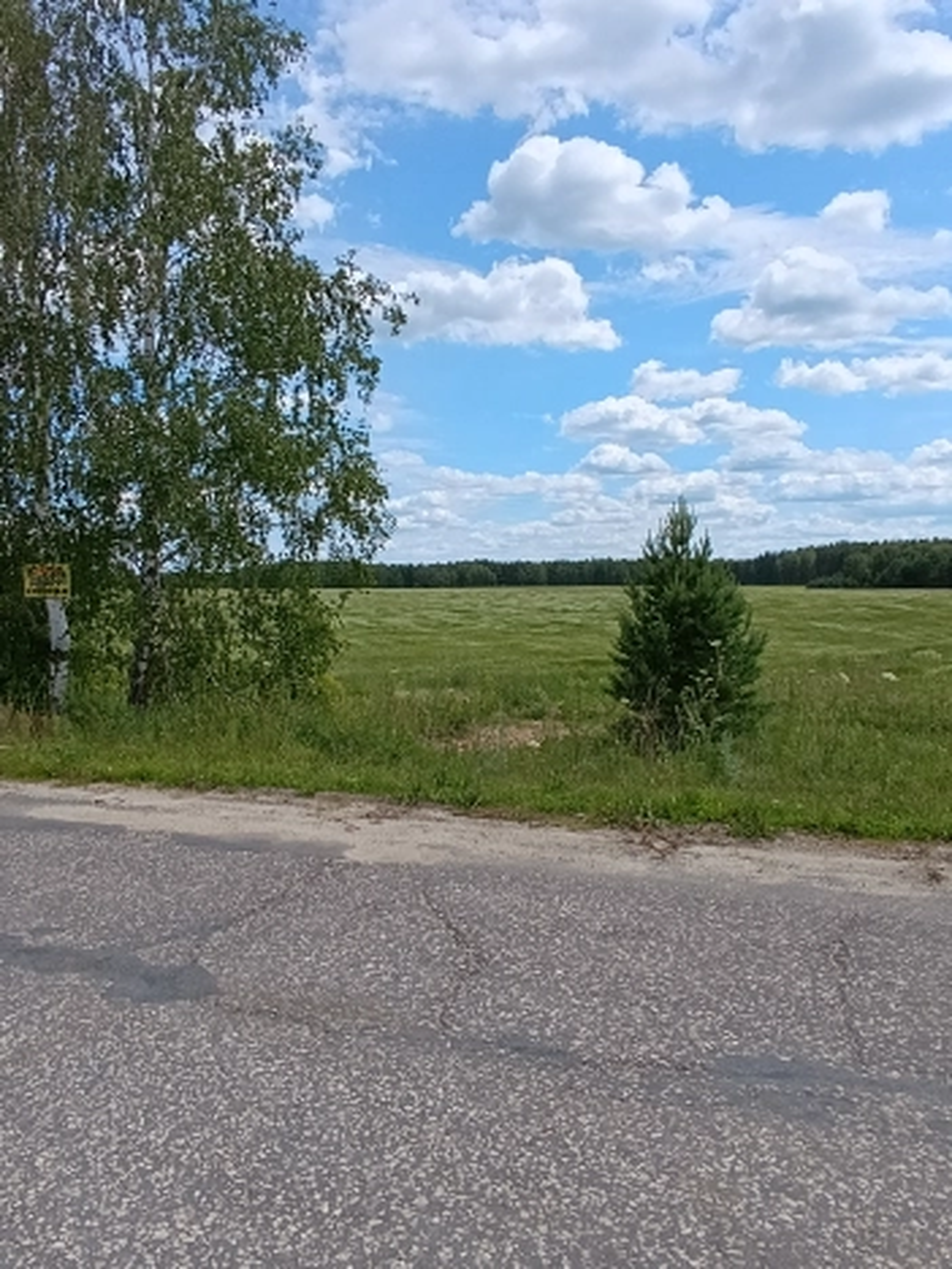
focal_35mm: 16
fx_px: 587
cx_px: 476
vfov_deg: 94.5
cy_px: 634
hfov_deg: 78.1
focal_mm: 1.65
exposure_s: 1/1321
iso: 50
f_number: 2.2
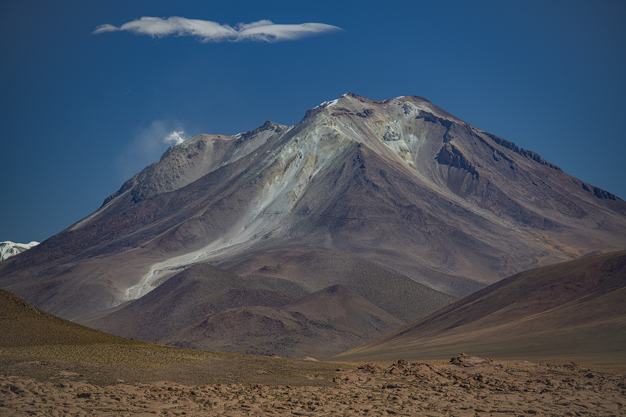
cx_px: 313
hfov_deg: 10.8
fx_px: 3304
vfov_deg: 7.2
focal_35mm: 190
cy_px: 208
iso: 100
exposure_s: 1/200
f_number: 6.3
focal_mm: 190
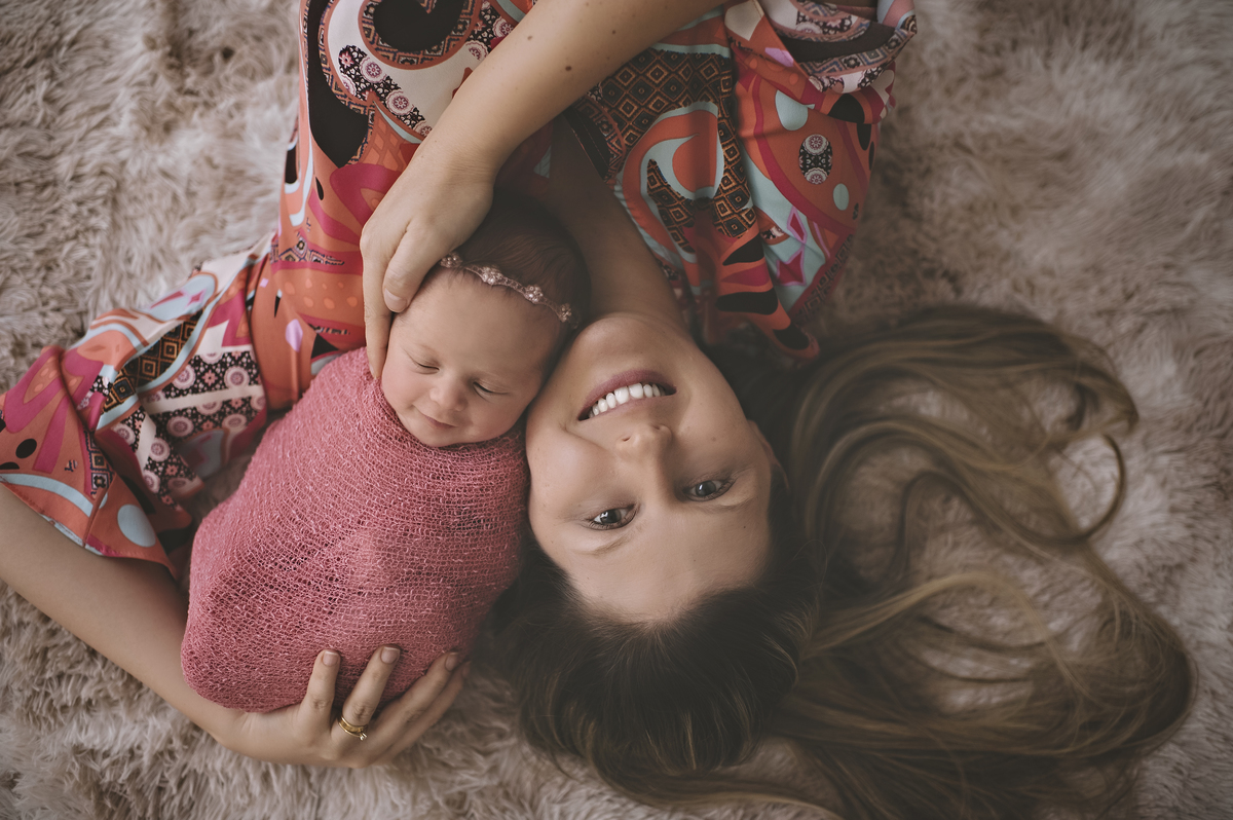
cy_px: 410
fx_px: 1198
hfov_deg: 54.5
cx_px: 616
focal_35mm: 35
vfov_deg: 37.8
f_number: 2
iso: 200
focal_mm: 35
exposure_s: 1/200
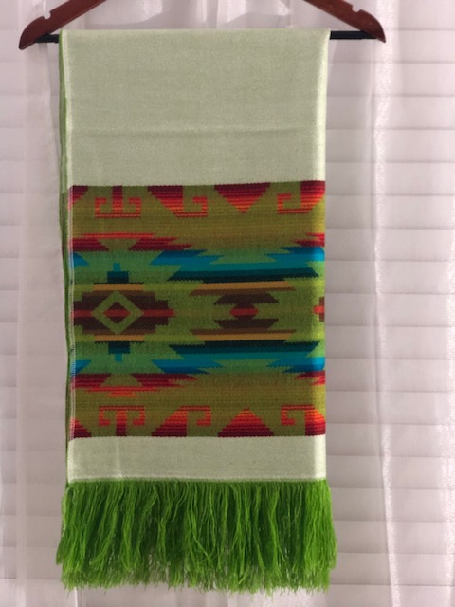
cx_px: 228
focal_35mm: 52
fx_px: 911
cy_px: 304
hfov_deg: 28.0
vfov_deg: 36.8
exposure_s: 1/13
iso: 160
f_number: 2.4
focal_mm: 6
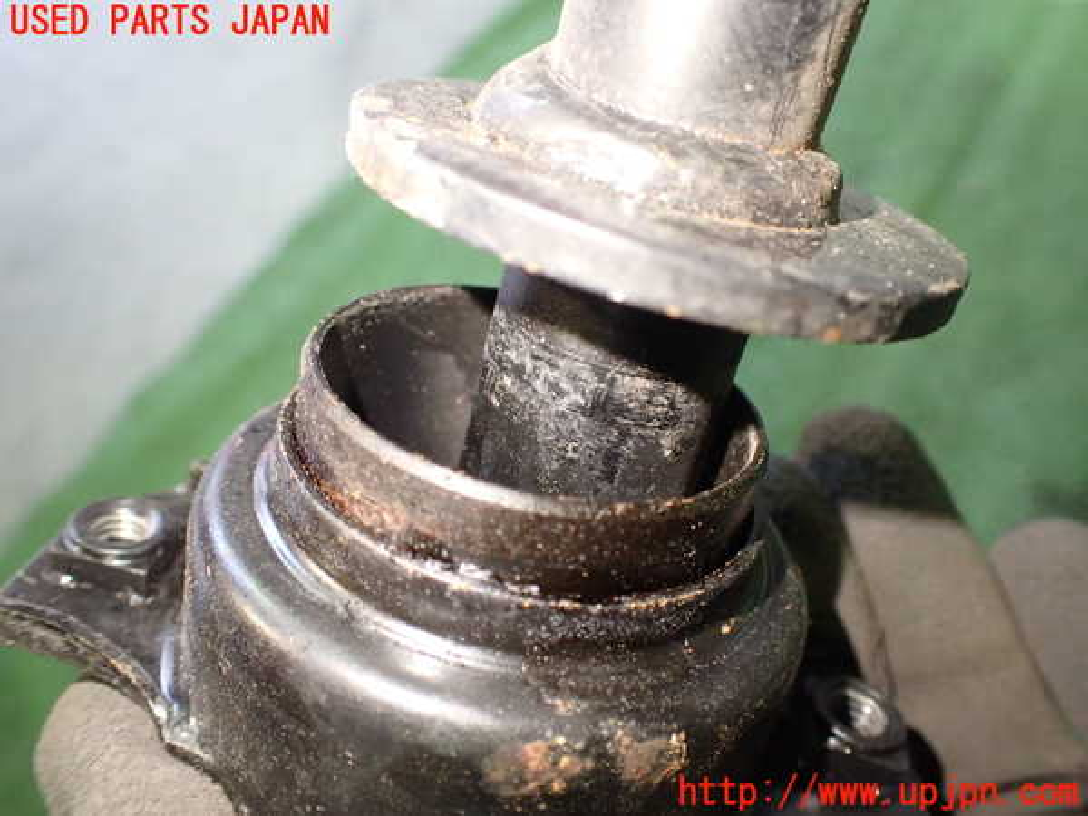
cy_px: 408
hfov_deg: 60.0
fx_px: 943
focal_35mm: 30
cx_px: 544
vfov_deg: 46.8
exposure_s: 1/40
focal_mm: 5.4
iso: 800
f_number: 2.3
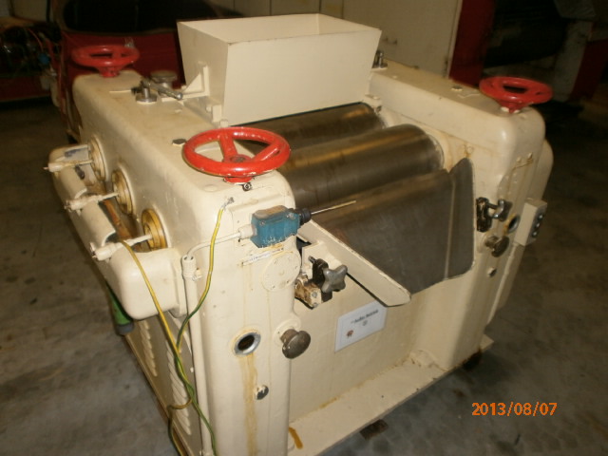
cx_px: 304
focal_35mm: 27
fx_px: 474
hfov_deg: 65.3
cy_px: 228
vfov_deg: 51.4
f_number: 2.9
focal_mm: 4.8
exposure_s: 1/30
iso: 125
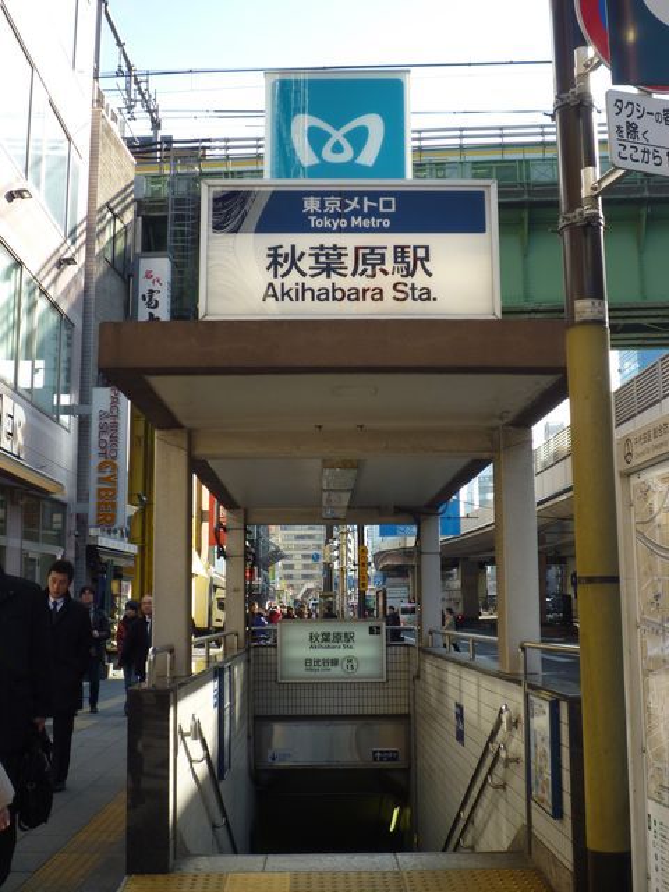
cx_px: 334
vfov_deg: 44.8
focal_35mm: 42
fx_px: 1082
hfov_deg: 34.3
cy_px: 446
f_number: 4.1
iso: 80
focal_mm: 7.3
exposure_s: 1/200
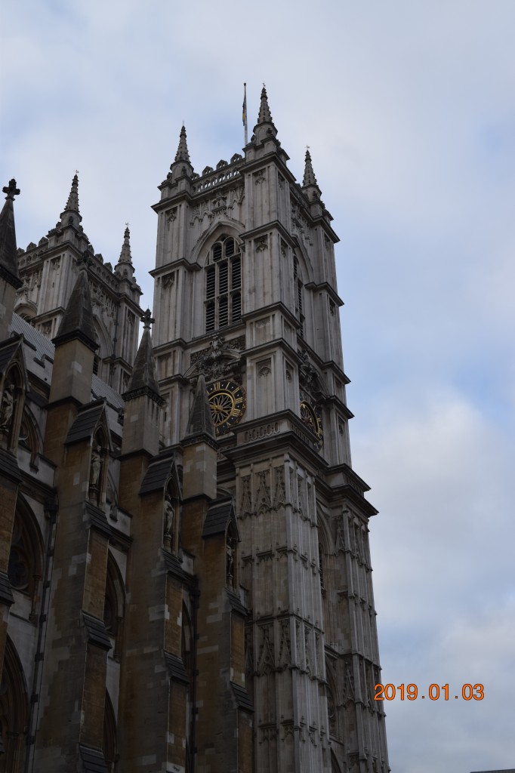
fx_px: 966
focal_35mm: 45
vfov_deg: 43.6
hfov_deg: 29.8
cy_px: 386
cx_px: 258
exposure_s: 1/250
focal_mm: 30
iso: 250
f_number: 8
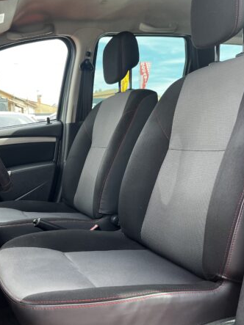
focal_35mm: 37
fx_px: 348
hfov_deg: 38.5
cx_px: 100
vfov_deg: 50.1
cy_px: 165
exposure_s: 1/243
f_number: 1.6
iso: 50
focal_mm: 5.1
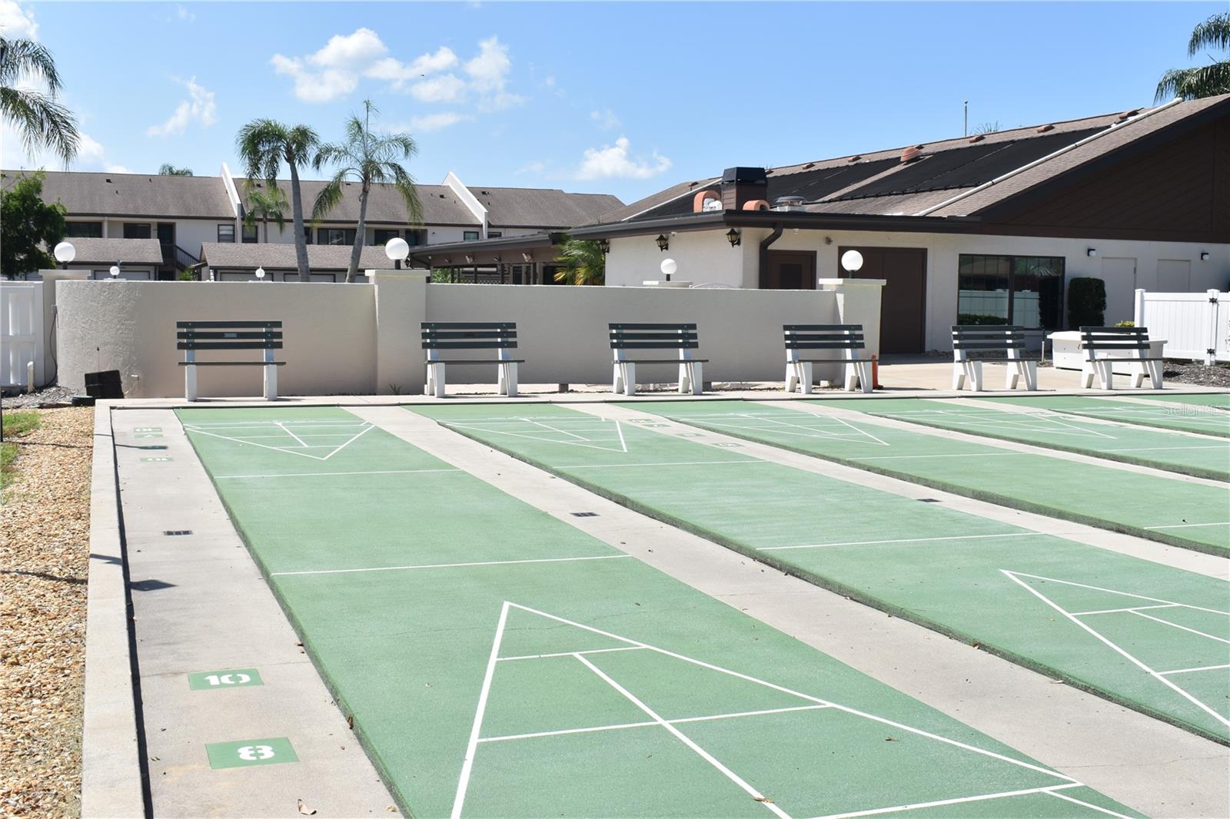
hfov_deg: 46.4
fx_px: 1435
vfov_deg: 31.9
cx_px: 615
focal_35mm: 42
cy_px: 410
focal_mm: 28
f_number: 13
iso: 100
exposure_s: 1/125
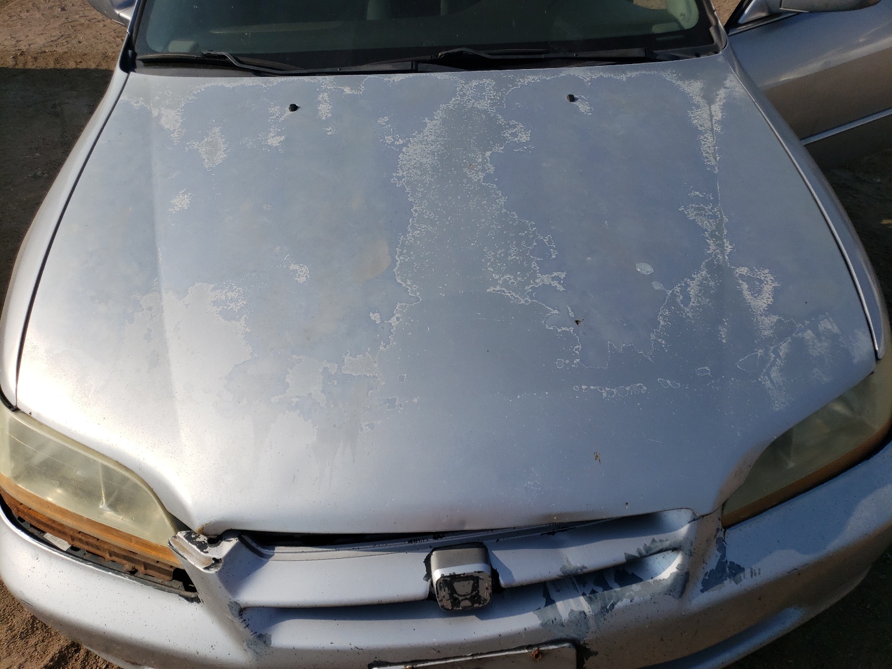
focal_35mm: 26
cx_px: 446
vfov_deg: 53.1
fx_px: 670
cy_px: 334
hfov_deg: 67.3
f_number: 1.5
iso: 50
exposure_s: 1/10000
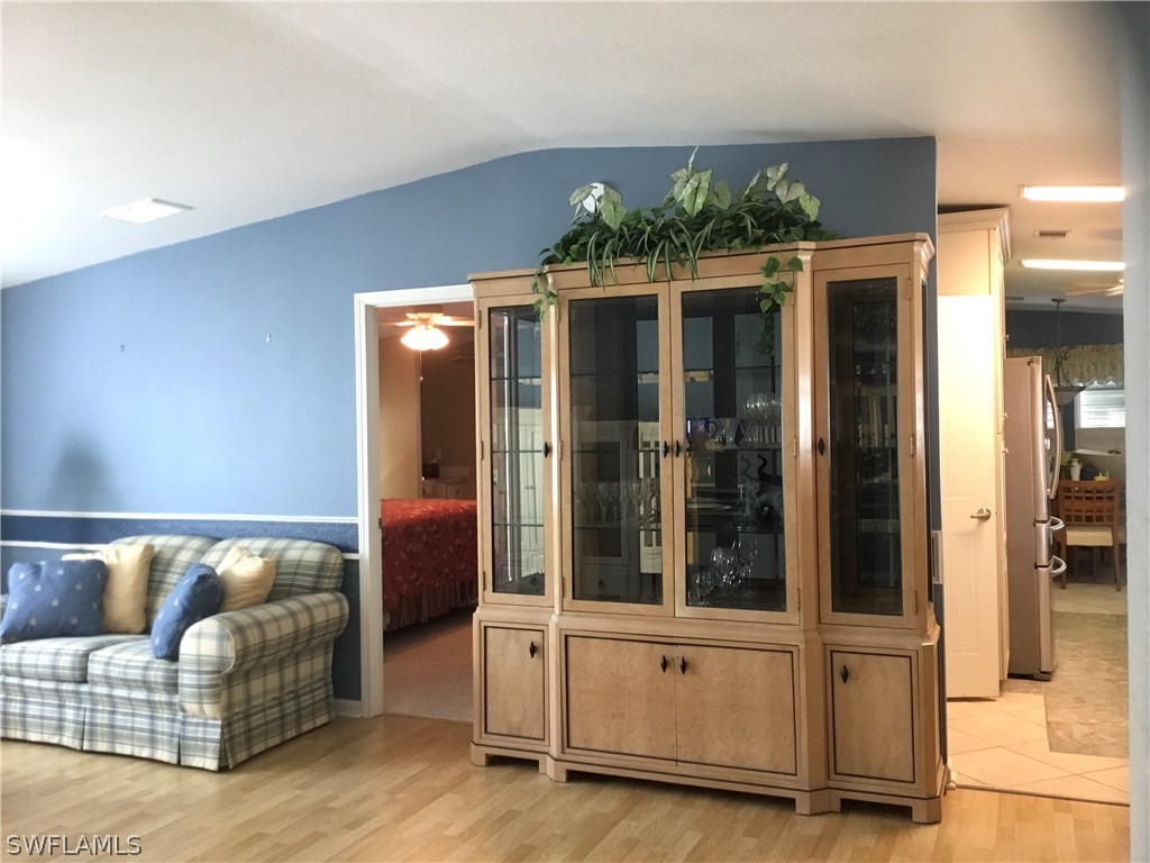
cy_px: 432
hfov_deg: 58.4
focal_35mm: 31
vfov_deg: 45.4
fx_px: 1030
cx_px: 575
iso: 125
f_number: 2.4
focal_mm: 3.3
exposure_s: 1/30
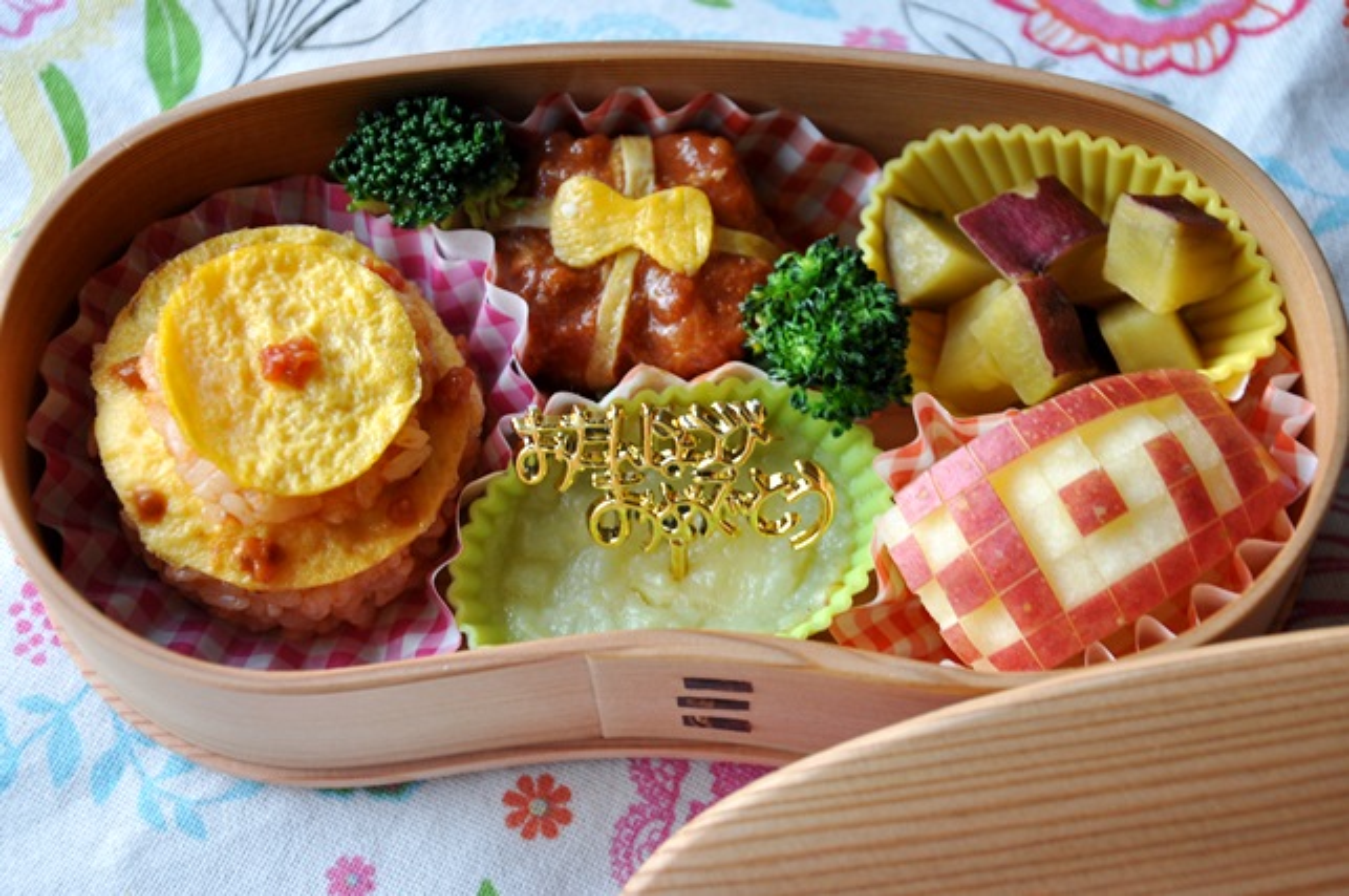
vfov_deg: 17.4
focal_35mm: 78
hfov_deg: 26.0
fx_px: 2919
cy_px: 448
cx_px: 674
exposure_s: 1/13
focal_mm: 52
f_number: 6.3
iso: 400
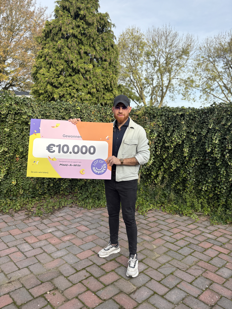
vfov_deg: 67.3
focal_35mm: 26
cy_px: 154
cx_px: 116
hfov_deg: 53.1
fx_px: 232
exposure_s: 1/1451
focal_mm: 5.96
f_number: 1.6
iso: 50
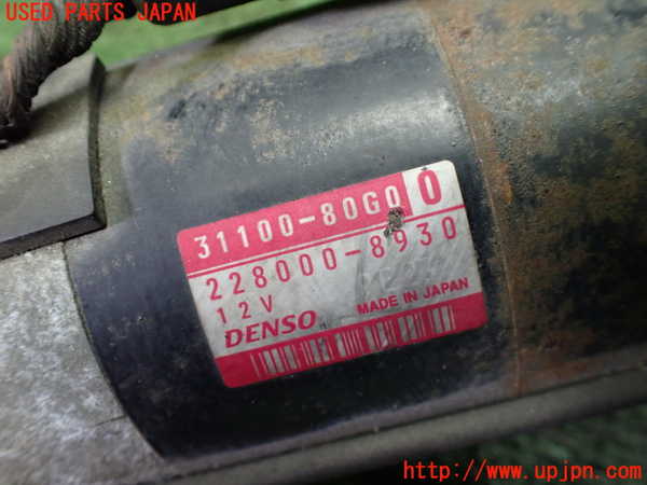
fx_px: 561
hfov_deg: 60.0
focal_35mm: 30
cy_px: 242
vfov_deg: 46.8
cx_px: 324
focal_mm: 5.4
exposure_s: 1/80
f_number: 2.3
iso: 800
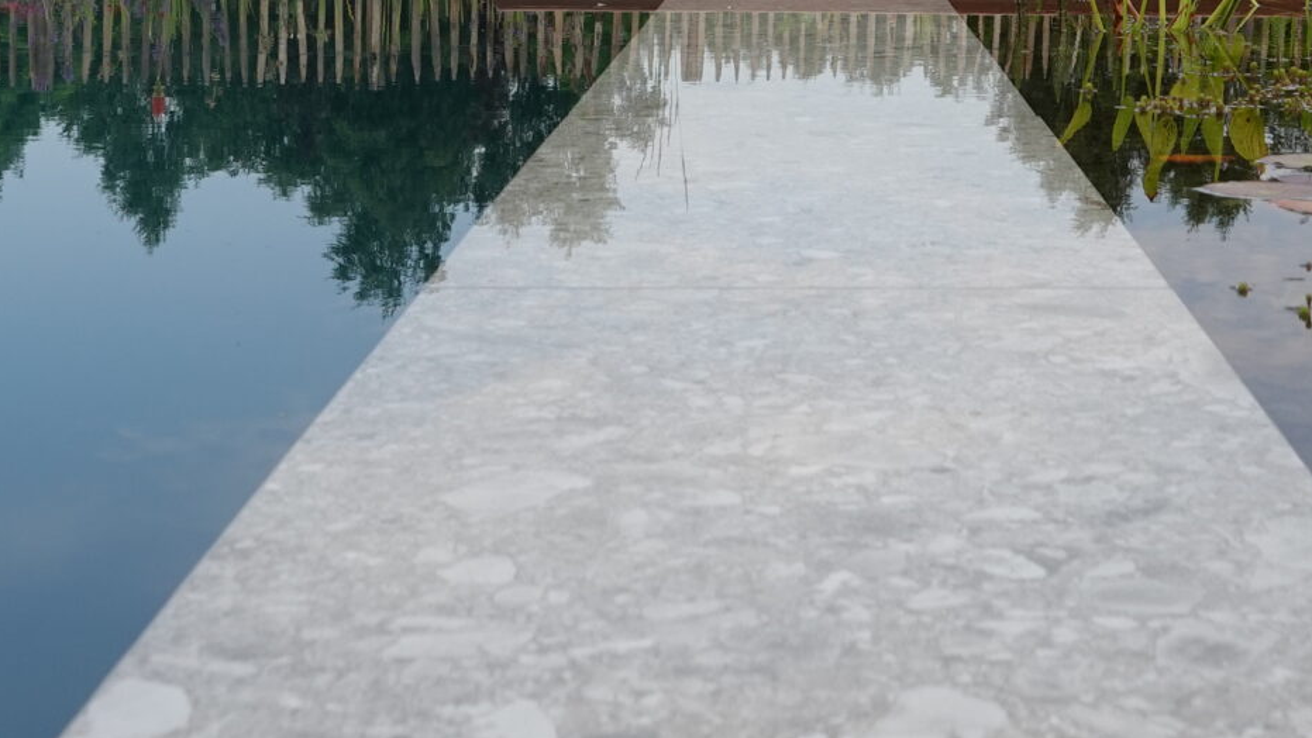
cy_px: 19
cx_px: 761
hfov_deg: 29.3
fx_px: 2505
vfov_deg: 16.5
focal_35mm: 72
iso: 100
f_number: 4
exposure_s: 1/500
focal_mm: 9.02
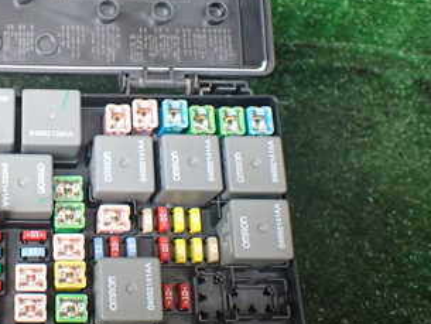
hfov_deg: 31.1
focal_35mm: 59
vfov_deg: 24.7
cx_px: 41
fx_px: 735
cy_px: 106
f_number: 2.3
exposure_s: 1/125
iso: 500
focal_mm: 5.4
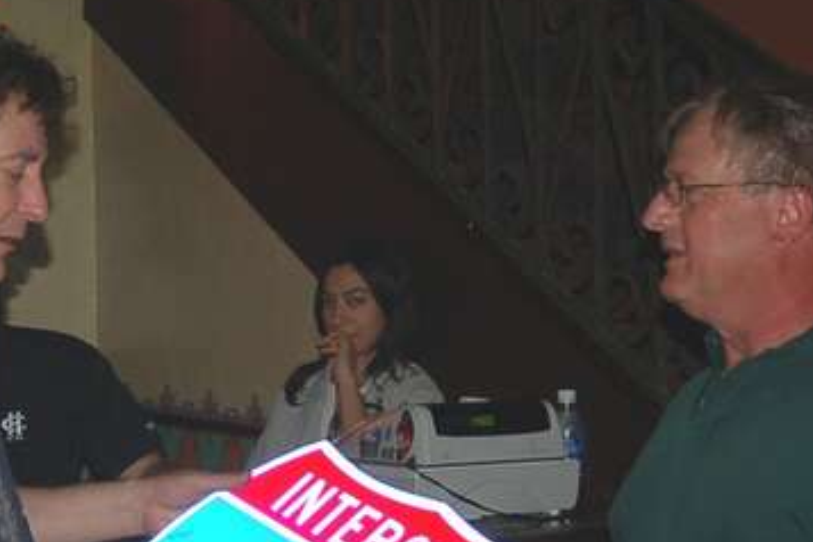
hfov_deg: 21.6
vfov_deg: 14.5
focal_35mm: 94
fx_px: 2123
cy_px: 389
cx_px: 266
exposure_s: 1/60
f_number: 3.3
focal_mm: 28
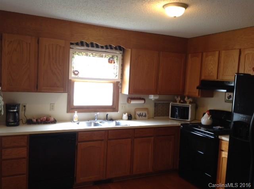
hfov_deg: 52.7
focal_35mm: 35
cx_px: 127
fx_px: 256
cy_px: 94
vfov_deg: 40.6
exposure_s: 1/15
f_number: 2.4
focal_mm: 4.28
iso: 80
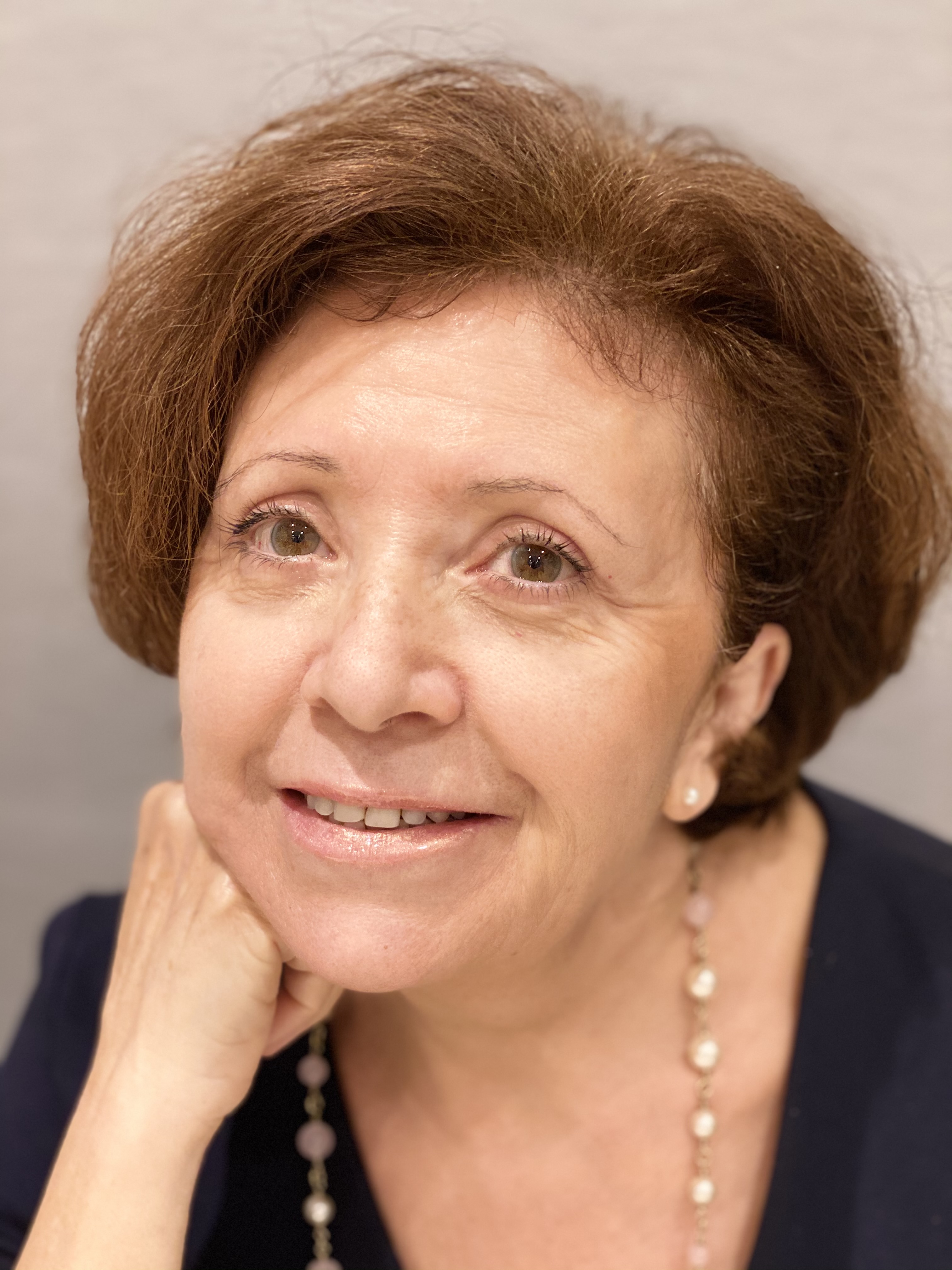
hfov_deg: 28.0
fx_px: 1907
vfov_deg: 36.8
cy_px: 635
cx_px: 476
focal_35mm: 52
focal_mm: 6
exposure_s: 1/33
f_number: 2
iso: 160
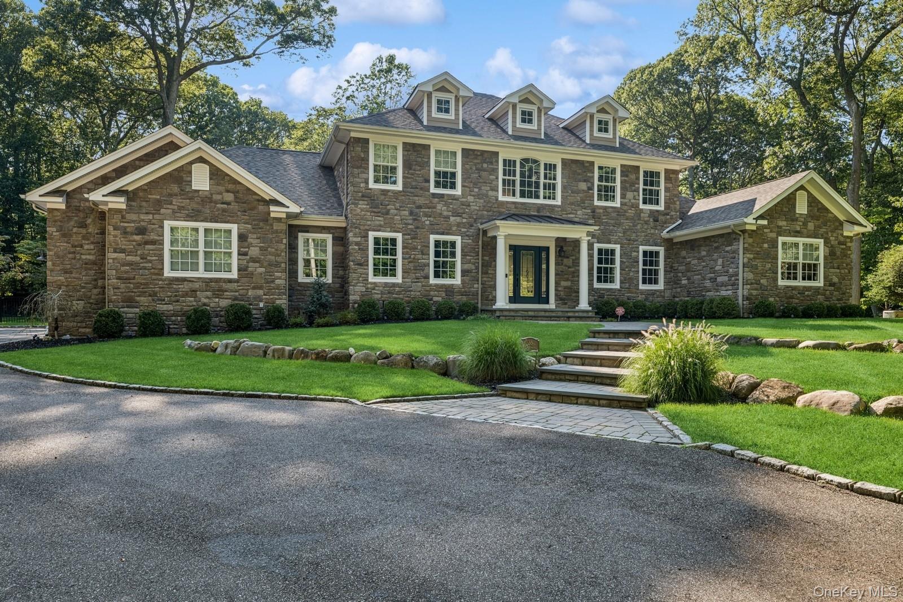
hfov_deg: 73.8
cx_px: 452
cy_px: 301
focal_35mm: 24
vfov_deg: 53.1
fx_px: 602
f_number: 11
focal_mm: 24
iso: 100
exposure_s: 1/25
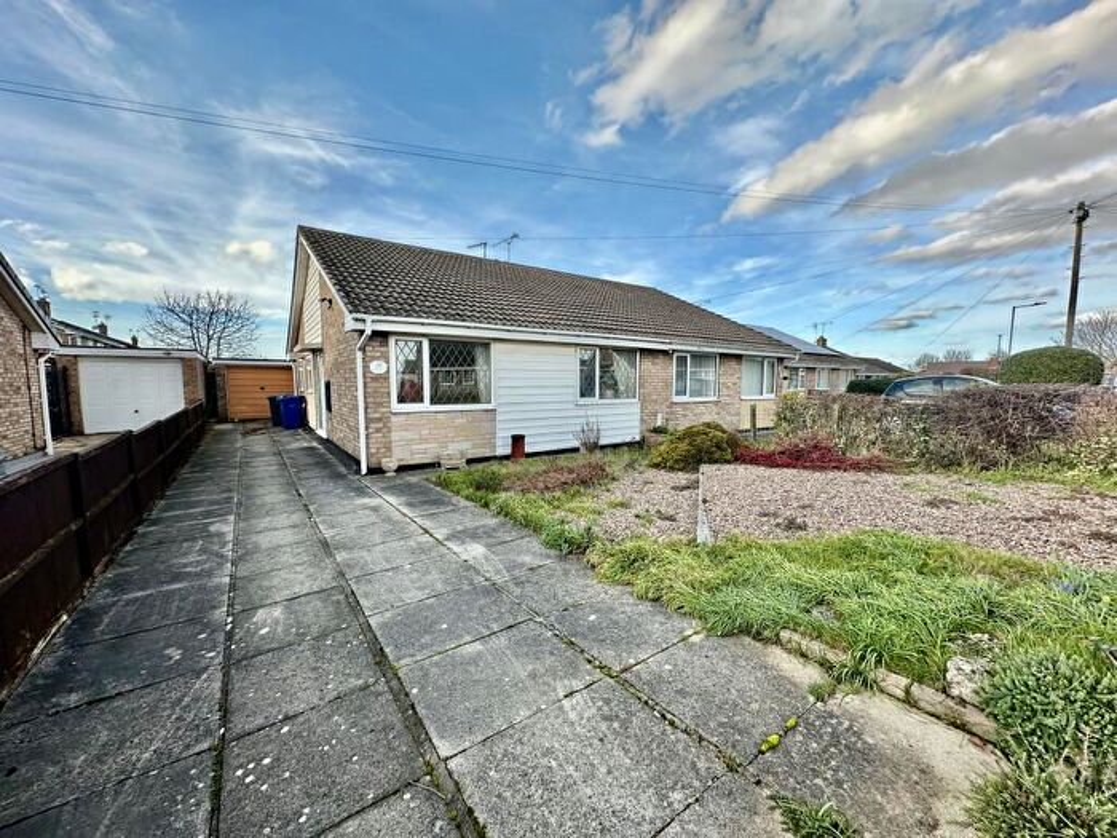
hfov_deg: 102.1
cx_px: 558
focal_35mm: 14
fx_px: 452
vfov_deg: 85.7
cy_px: 419
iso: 40
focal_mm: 2.22
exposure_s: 1/662
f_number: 2.2
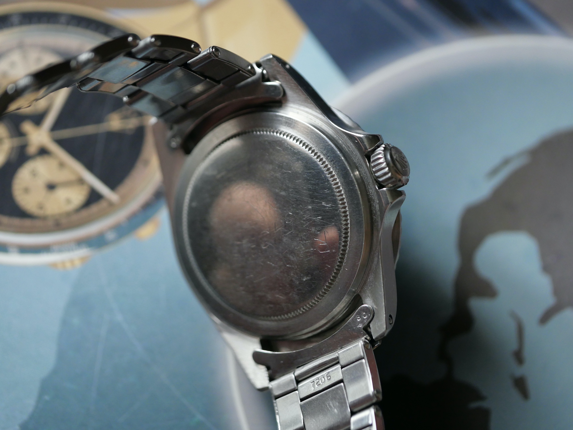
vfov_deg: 16.4
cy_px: 215
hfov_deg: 21.8
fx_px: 1490
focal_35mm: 90
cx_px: 286
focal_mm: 45
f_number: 2.8
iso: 1000
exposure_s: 1/100
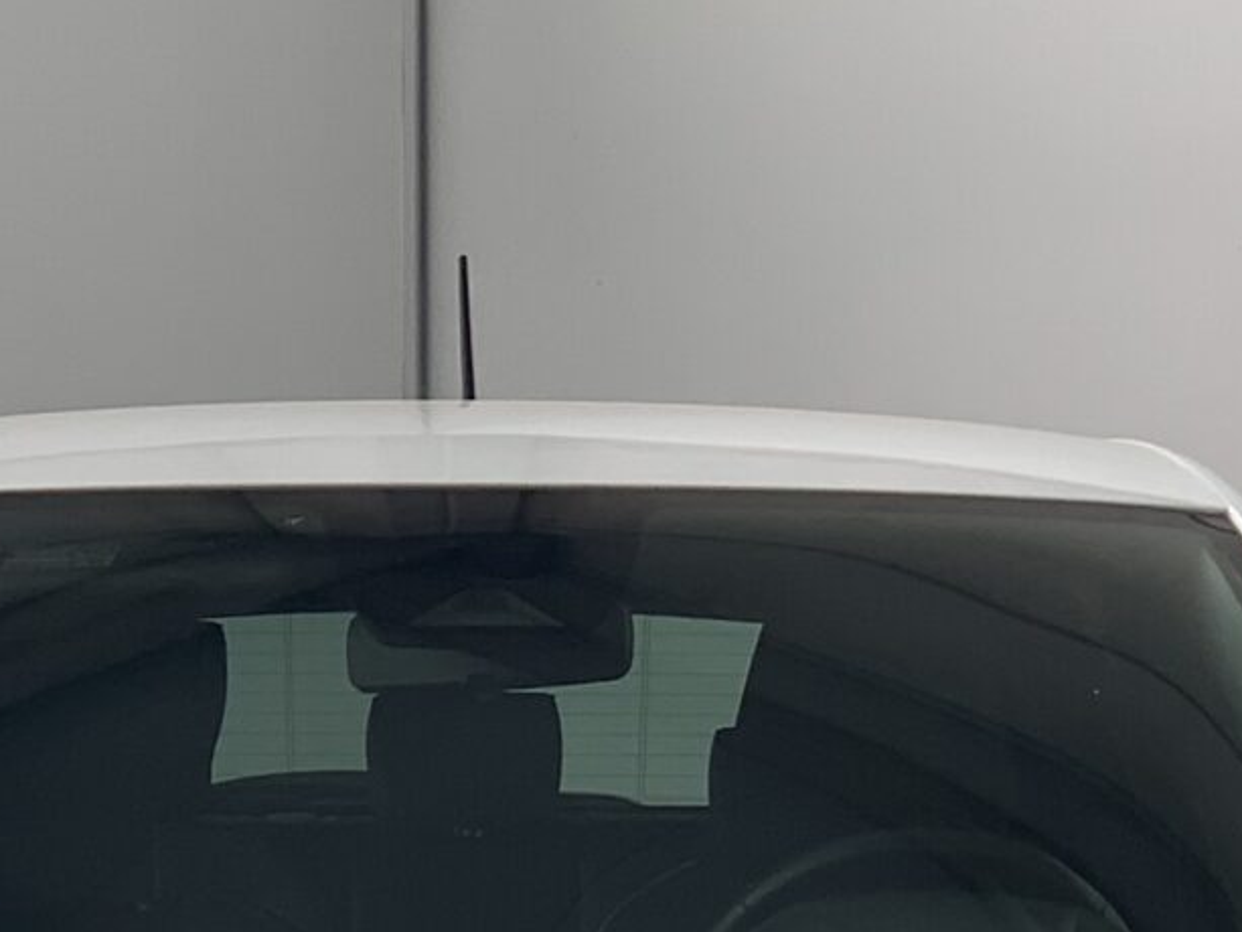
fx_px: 7787
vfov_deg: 6.7
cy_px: 1518
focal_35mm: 217
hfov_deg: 9.1
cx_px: 486
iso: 16
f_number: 2.4
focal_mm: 6
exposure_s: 1/77
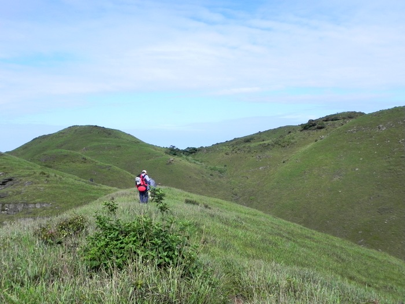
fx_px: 480
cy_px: 152
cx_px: 202
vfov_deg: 35.1
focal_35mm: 41
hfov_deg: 45.8
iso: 160
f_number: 7.1
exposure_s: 1/418
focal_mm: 7.3
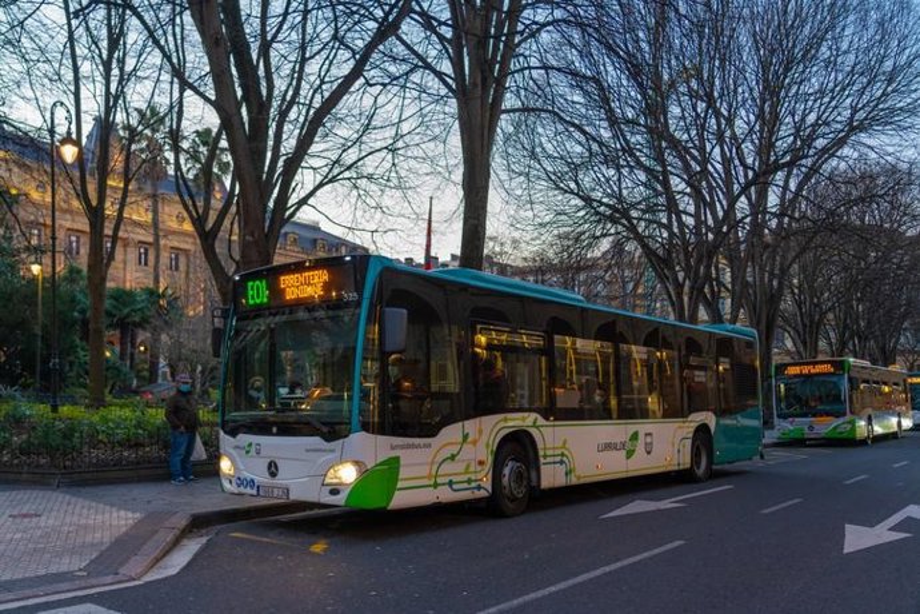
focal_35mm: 29
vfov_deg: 45.0
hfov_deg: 63.7
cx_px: 460
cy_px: 307
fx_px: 741
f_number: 4
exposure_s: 1/160
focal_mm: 29
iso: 1600
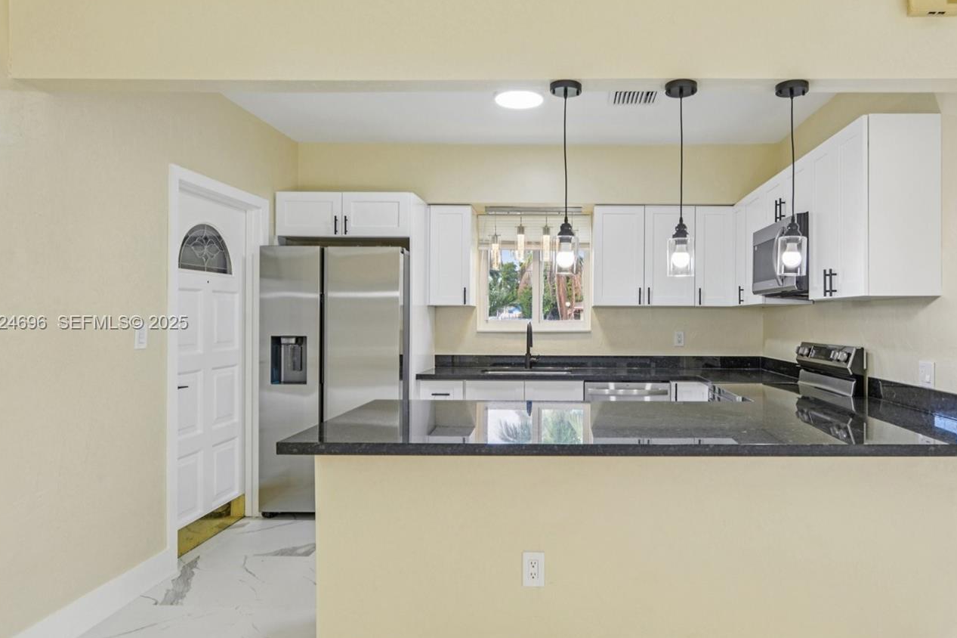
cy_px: 324
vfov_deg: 53.1
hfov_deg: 73.2
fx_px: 638
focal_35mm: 24
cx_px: 557
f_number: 9
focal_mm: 19
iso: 200
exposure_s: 1/20
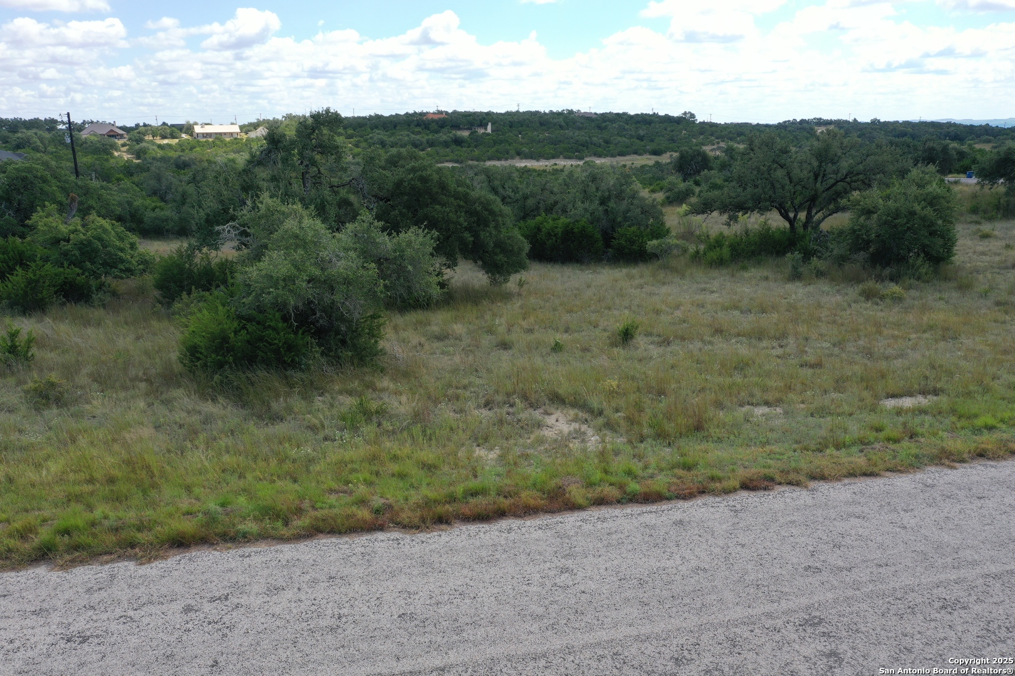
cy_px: 338
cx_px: 508
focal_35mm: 28
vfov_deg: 46.4
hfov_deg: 65.5
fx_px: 789
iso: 100
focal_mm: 10.26
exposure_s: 1/320
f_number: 5.6
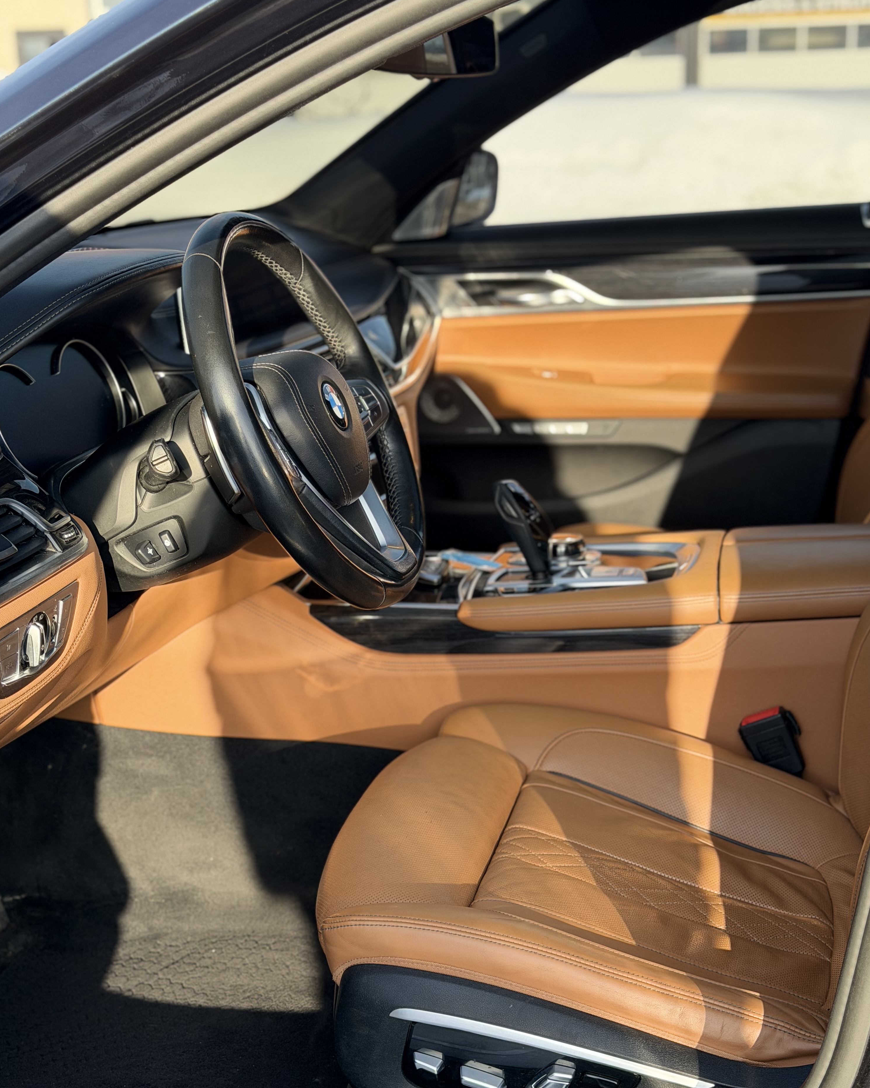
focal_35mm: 51
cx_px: 433
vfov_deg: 36.6
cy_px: 581
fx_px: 1642
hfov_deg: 29.7
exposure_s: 1/906
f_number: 1.78
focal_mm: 6.76
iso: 80
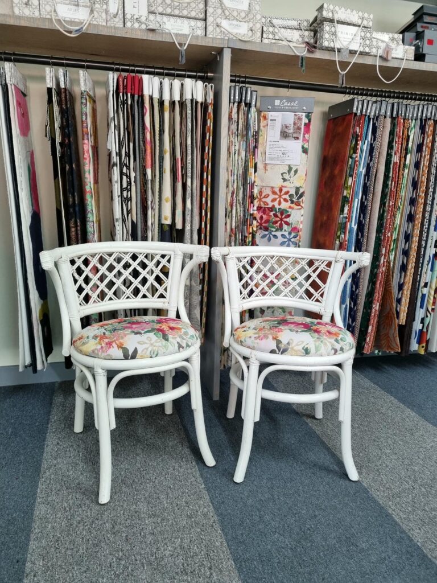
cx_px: 218
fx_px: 438
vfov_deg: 67.3
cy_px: 292
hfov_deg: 53.1
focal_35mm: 26
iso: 250
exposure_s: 1/100
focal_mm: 5.4
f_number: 1.8
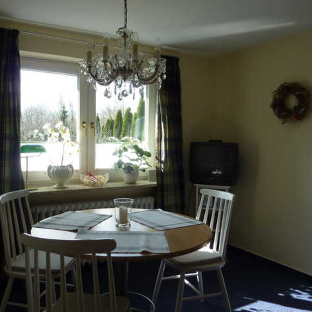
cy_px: 158
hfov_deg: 53.9
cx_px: 136
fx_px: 306
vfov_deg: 54.0
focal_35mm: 30
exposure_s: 1/125
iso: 80
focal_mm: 4.1
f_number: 3.5
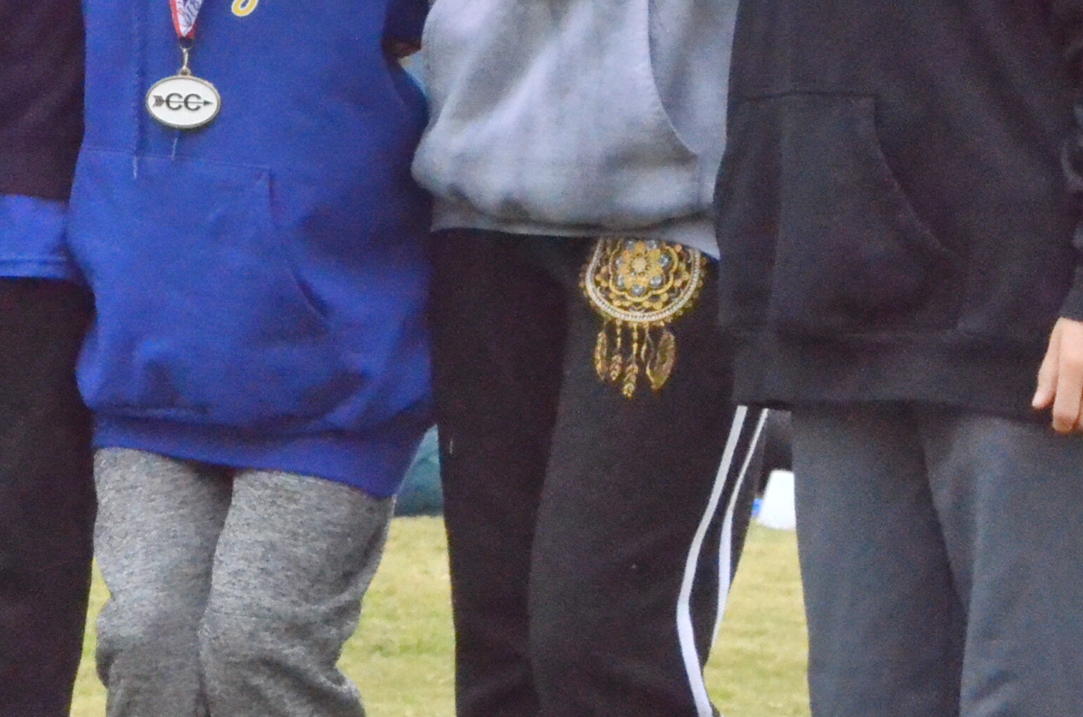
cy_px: 21
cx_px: -569
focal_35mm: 266
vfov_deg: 5.1
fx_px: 7974
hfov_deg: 7.6
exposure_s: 1/2000
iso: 5000
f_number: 10
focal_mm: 55
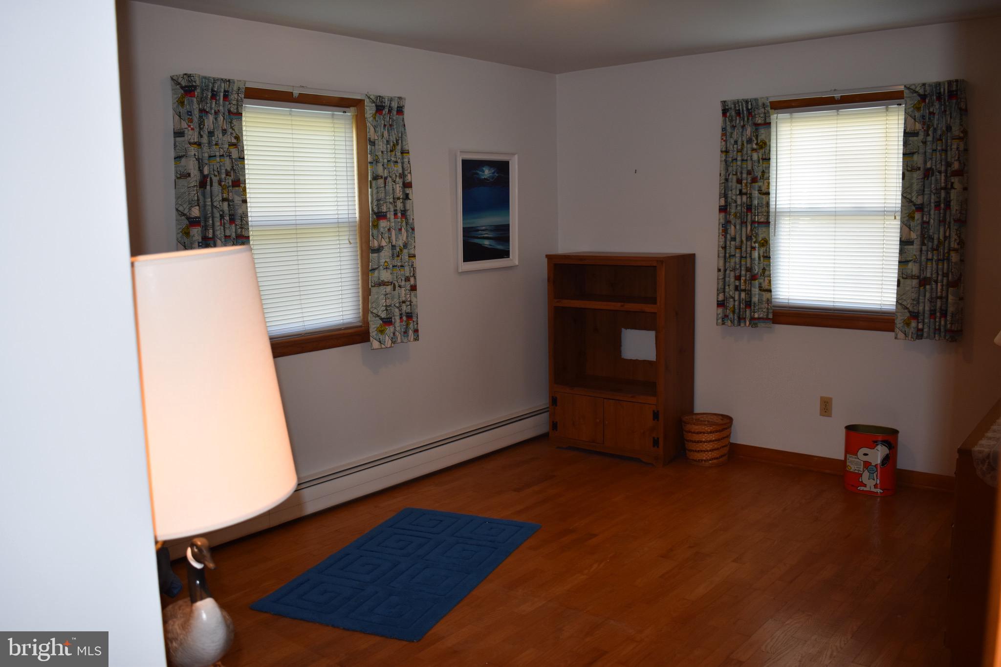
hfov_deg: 61.9
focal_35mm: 30
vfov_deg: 43.6
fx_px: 834
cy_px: 334
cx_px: 500
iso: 400
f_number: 4
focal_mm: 20
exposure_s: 1/60
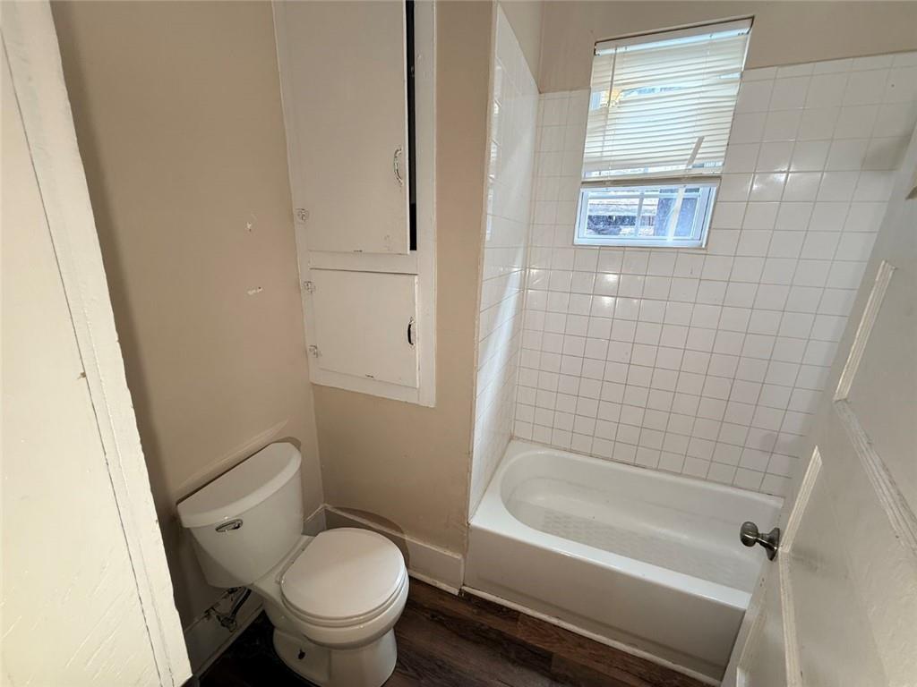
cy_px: 344
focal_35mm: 14
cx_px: 458
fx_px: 371
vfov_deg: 85.7
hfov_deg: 102.1
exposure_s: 1/120
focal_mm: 2.22
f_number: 2.2
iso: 125
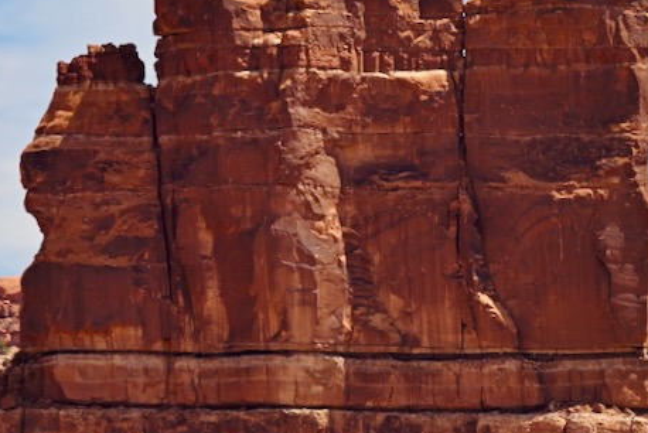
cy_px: 215
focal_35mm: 480
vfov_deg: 2.9
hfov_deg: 4.3
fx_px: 8645
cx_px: 521
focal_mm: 200
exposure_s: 1/200
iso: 100
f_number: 6.3
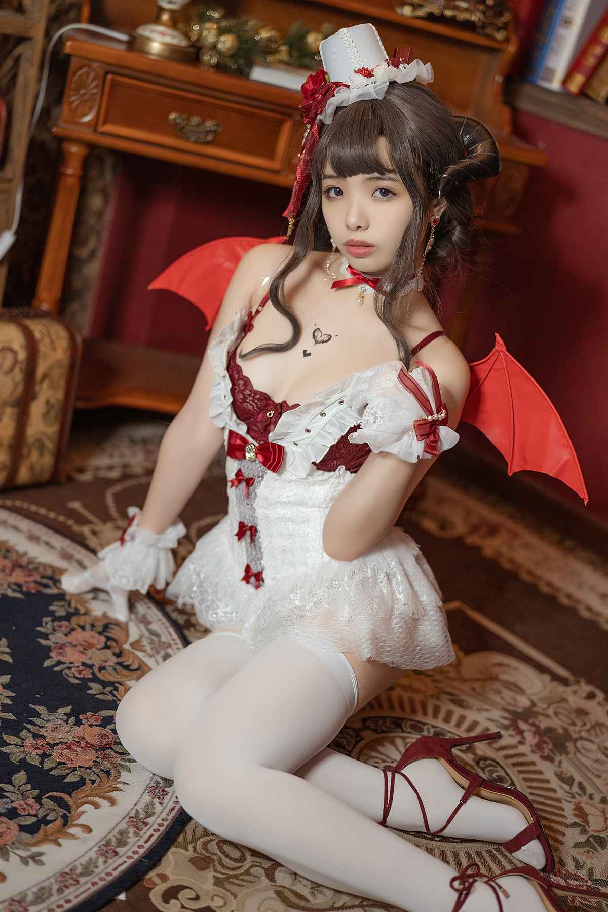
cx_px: 304
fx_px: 1267
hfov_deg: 27.0
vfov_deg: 39.6
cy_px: 456
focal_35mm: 50
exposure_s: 1/100
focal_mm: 50
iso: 400
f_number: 1.6
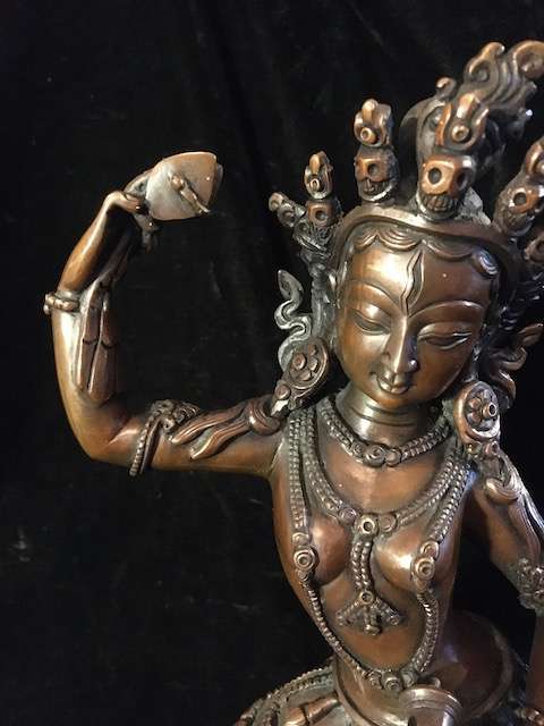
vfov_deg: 61.7
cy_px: 363
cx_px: 272
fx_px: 608
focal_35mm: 29
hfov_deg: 48.2
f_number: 2.2
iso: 1250
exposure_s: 1/17
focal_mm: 4.15
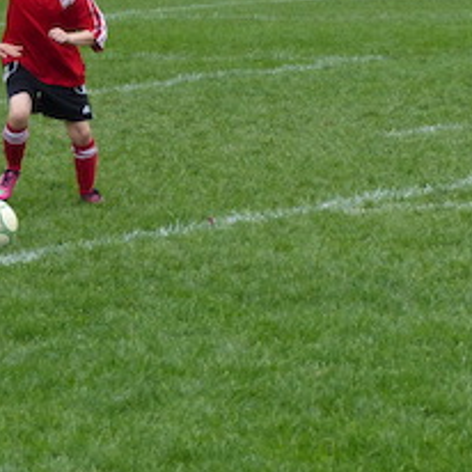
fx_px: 4937
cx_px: -102
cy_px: 78
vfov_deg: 5.5
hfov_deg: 5.4
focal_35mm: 320
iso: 320
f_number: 2.8
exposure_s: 1/500
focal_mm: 25.2
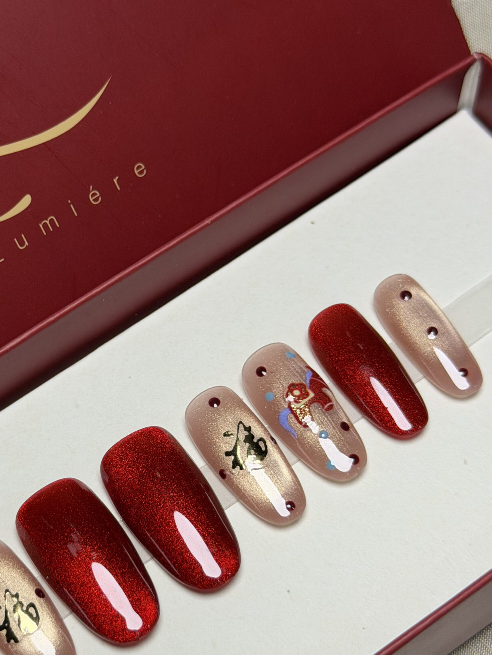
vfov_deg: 25.9
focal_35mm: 75
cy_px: 392
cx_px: 121
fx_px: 1421
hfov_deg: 19.5
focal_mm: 6.76
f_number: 1.78
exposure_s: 1/96
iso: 100
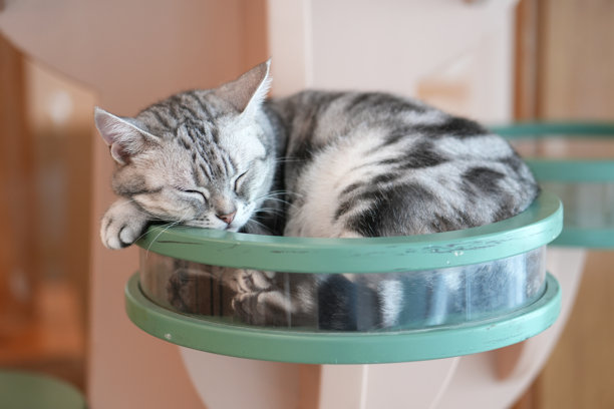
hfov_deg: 27.0
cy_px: 204
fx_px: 1279
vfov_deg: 18.2
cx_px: 307
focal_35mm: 75
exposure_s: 1/80
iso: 250
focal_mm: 50
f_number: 1.8
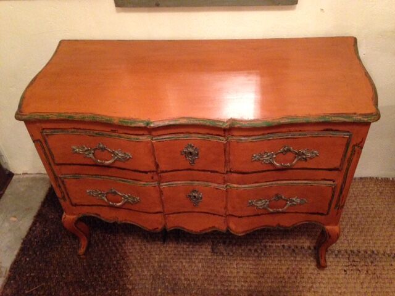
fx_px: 377
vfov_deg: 42.9
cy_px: 148
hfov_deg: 55.4
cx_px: 198
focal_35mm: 33
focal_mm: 4.12
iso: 500
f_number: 2.4
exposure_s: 1/17
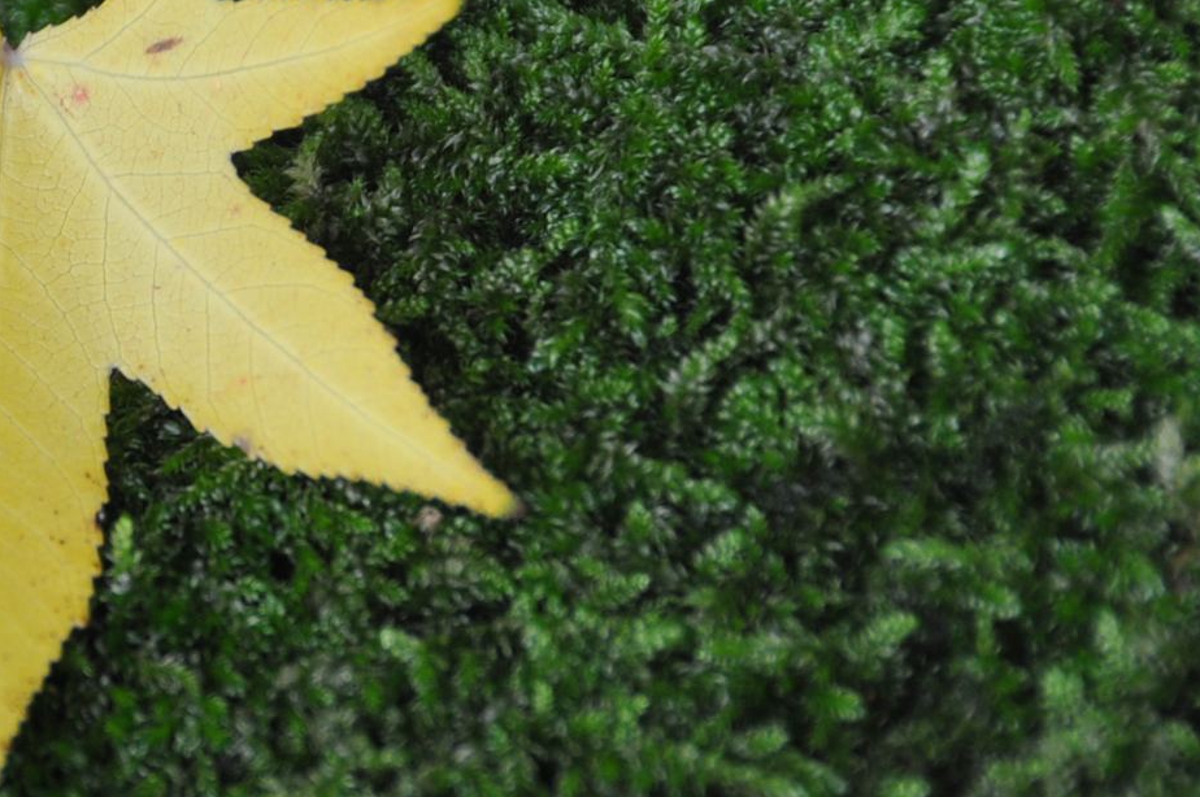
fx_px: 23175
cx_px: -44
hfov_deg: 3.0
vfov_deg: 2.0
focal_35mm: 696
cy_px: 228
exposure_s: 1/60
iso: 360
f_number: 5.6
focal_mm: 200
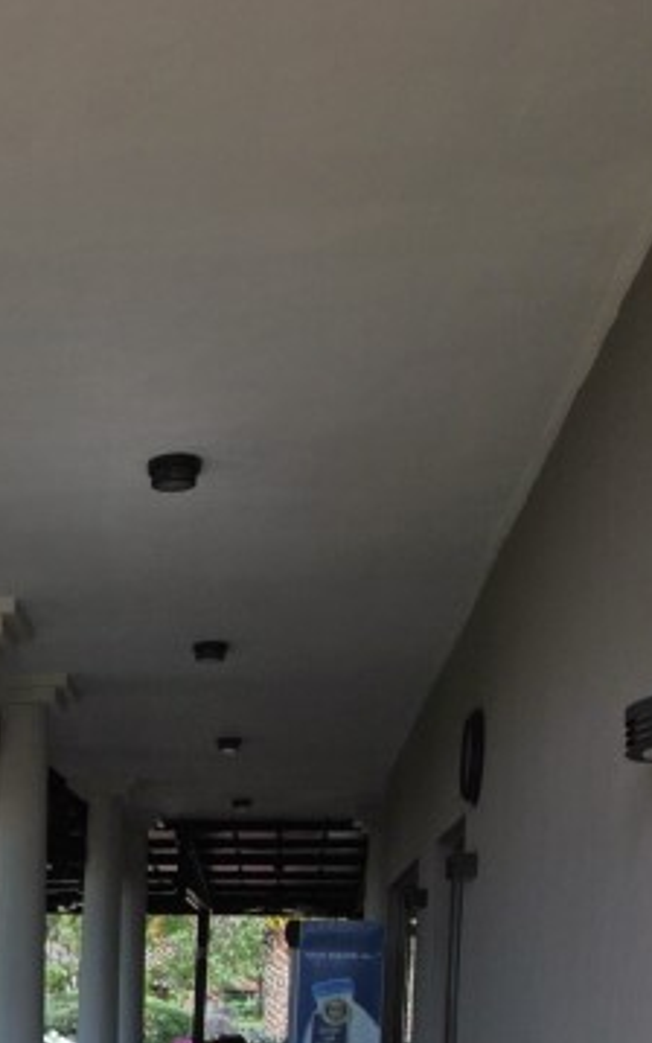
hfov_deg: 24.1
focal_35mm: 49
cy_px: 1046
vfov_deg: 36.8
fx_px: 1392
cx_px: -115
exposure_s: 1/200
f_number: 6.3
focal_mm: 10
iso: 100
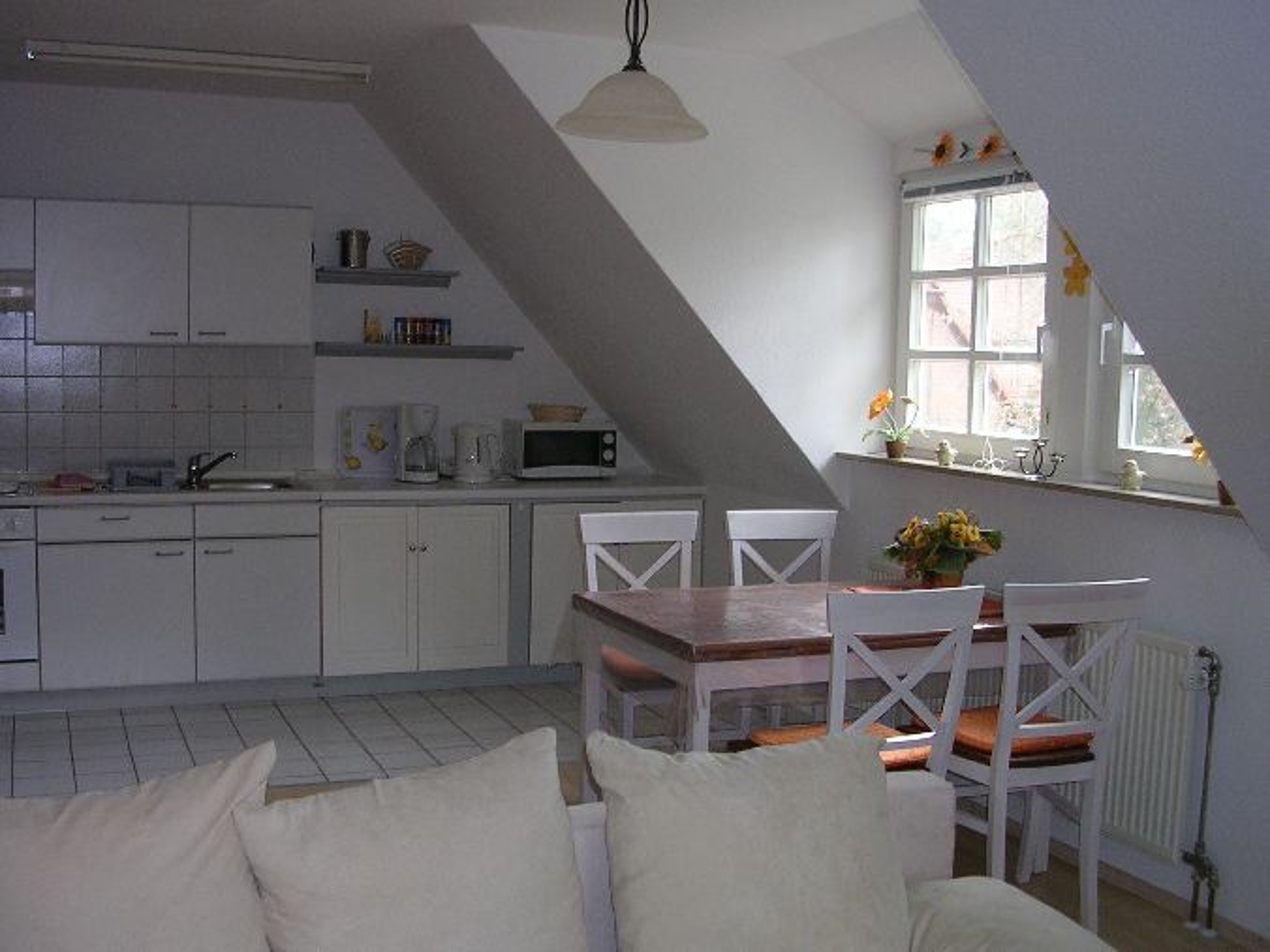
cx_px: 635
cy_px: 476
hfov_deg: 49.0
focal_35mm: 38
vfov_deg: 37.7
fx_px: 1394
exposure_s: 1/30
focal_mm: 5.8
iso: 50
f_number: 2.8
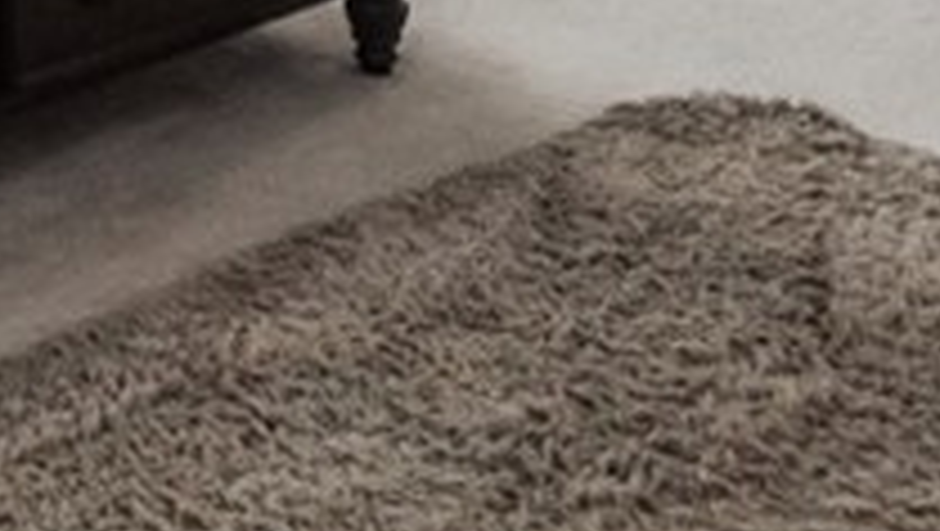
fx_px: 2046
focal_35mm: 82
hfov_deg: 24.1
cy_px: -675
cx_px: -117
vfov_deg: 12.3
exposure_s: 1/160
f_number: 8
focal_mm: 16
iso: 1600
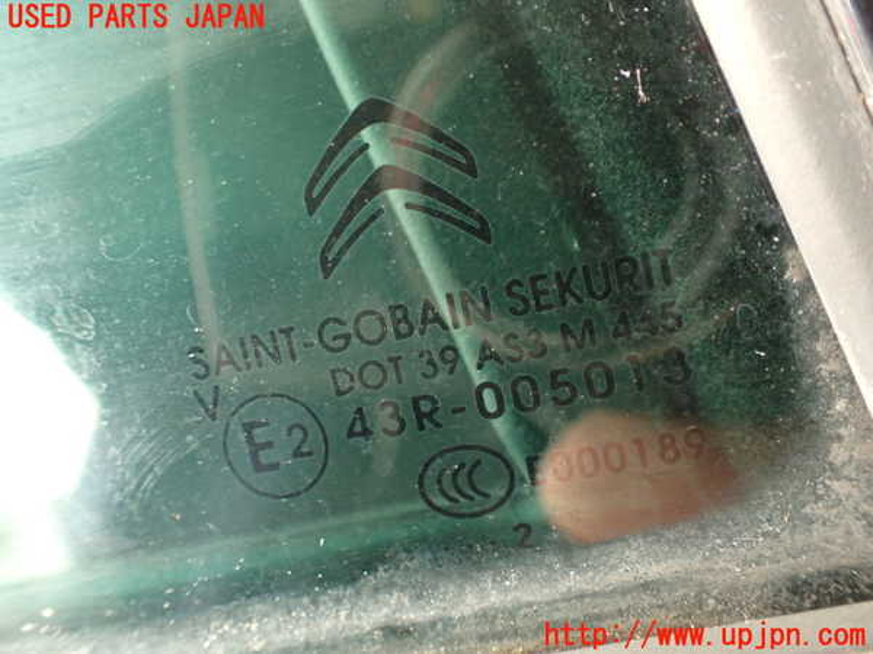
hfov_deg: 51.4
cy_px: 327
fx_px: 908
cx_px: 436
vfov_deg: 39.7
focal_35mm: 36
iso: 800
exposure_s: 1/20
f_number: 2.5
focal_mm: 6.37
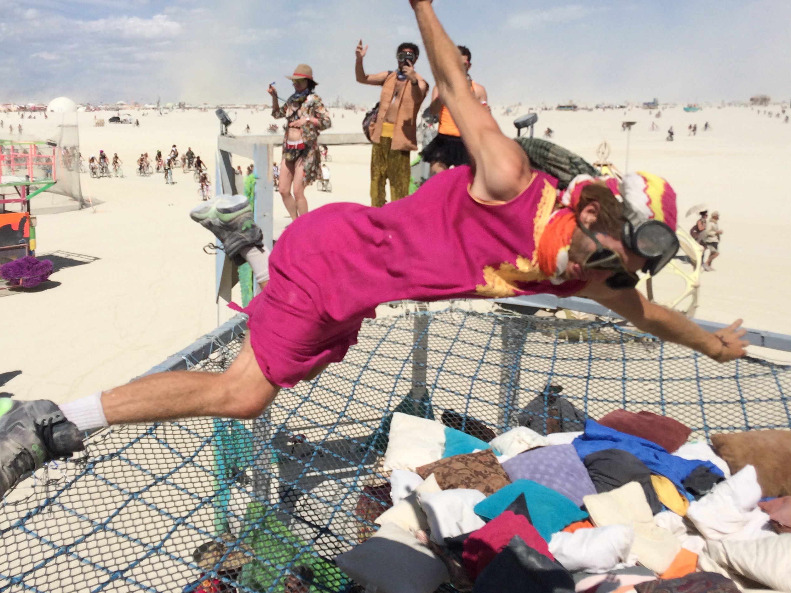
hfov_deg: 47.8
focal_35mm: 39
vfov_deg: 36.7
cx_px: 361
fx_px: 891
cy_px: 237
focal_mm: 4.12
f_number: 2.2
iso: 40
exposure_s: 1/6849
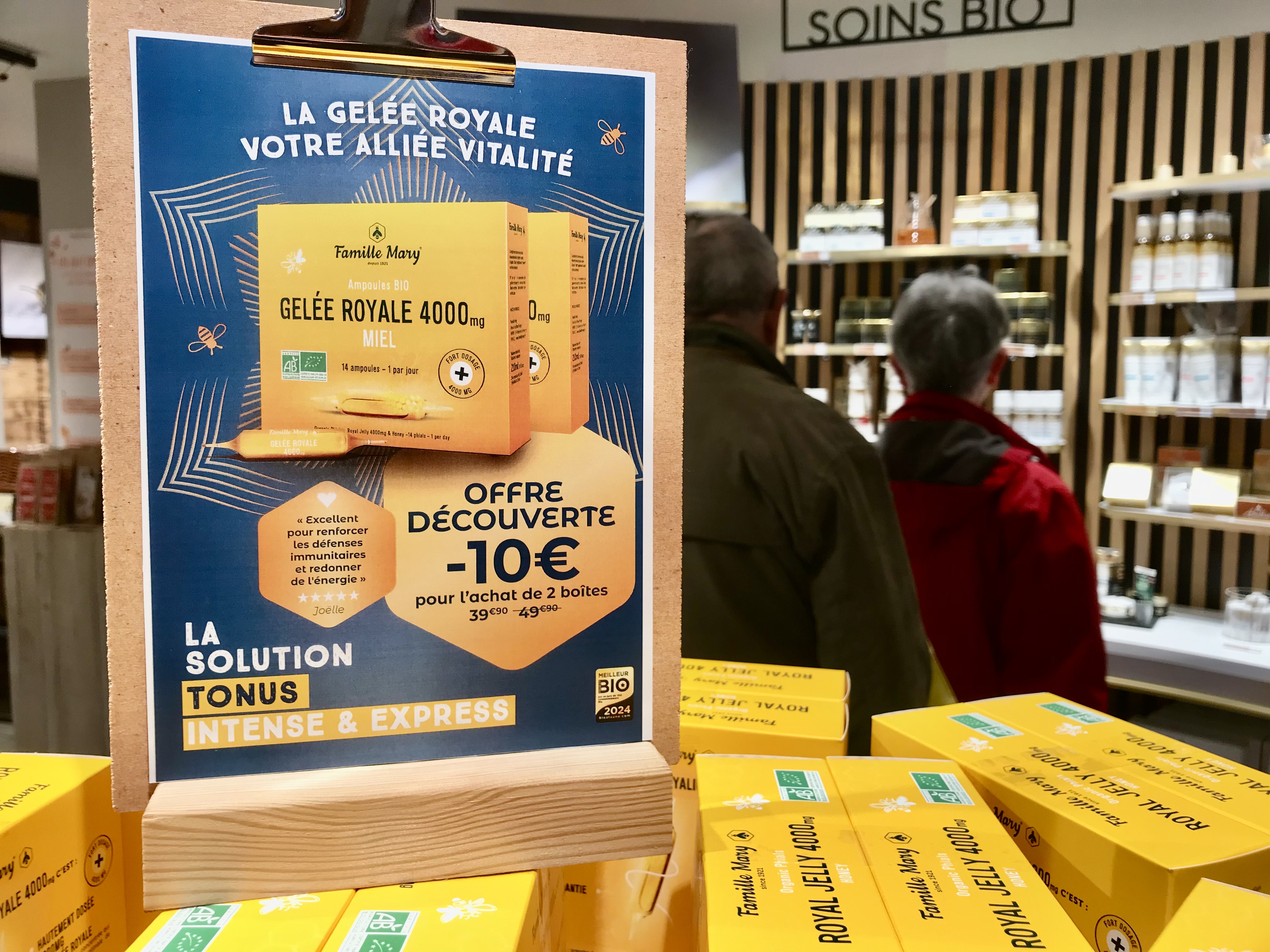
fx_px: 1027
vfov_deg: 49.7
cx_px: 635
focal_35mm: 28
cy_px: 476
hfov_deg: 63.4
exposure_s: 1/50
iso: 25
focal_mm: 3.99
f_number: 1.8
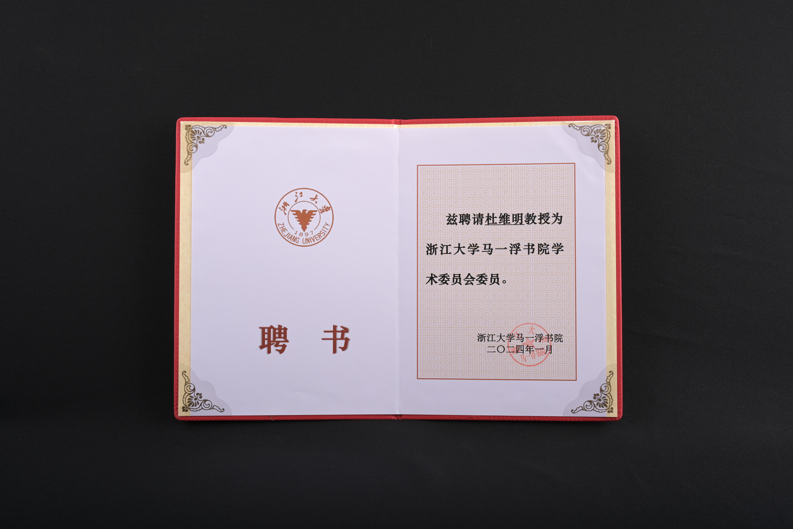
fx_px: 1057
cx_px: 396
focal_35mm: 48
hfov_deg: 41.1
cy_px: 264
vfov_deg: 28.1
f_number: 10
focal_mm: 48
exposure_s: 1/200
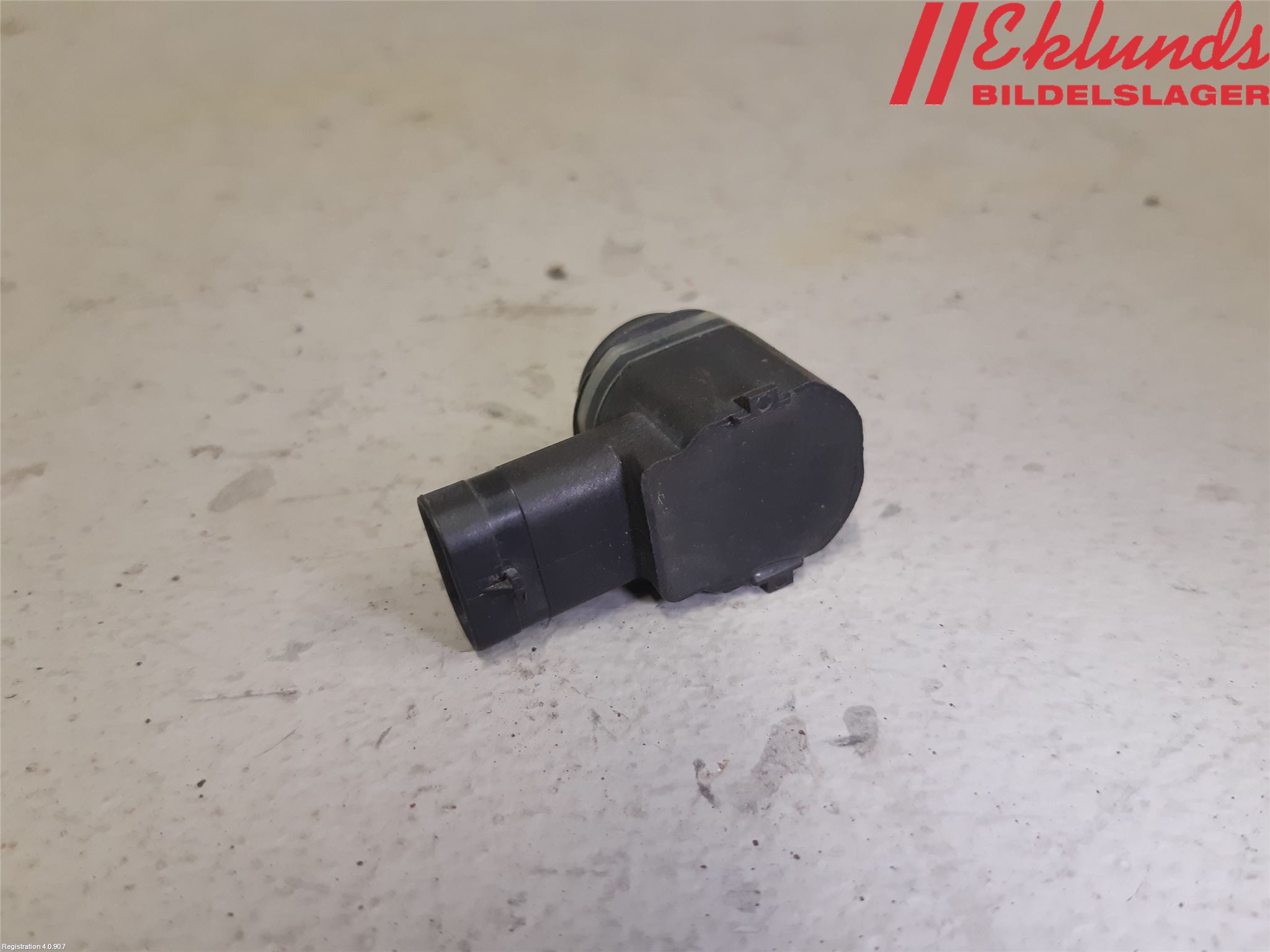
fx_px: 954
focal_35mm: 26
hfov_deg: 67.3
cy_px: 476
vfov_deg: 53.1
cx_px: 635
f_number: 1.7
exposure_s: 1/50
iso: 160
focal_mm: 3.93
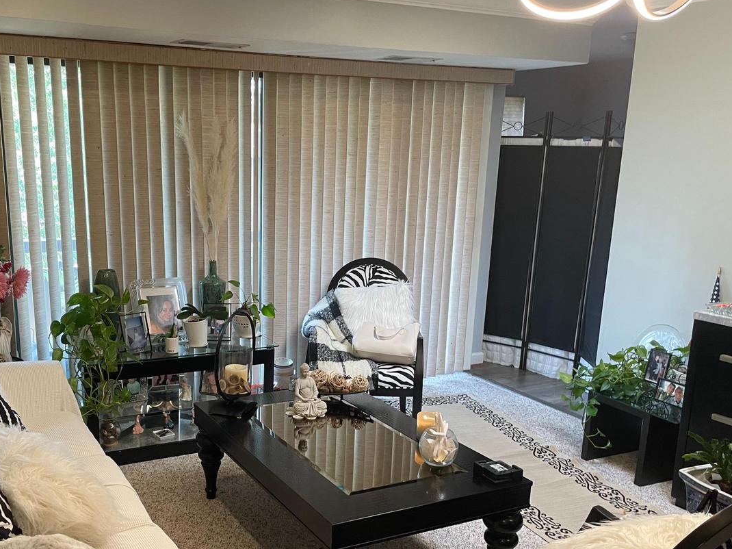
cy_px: 344
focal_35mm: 35
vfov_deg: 40.4
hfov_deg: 51.9
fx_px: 740
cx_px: 264
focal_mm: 4.2
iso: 125
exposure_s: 1/60
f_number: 1.6
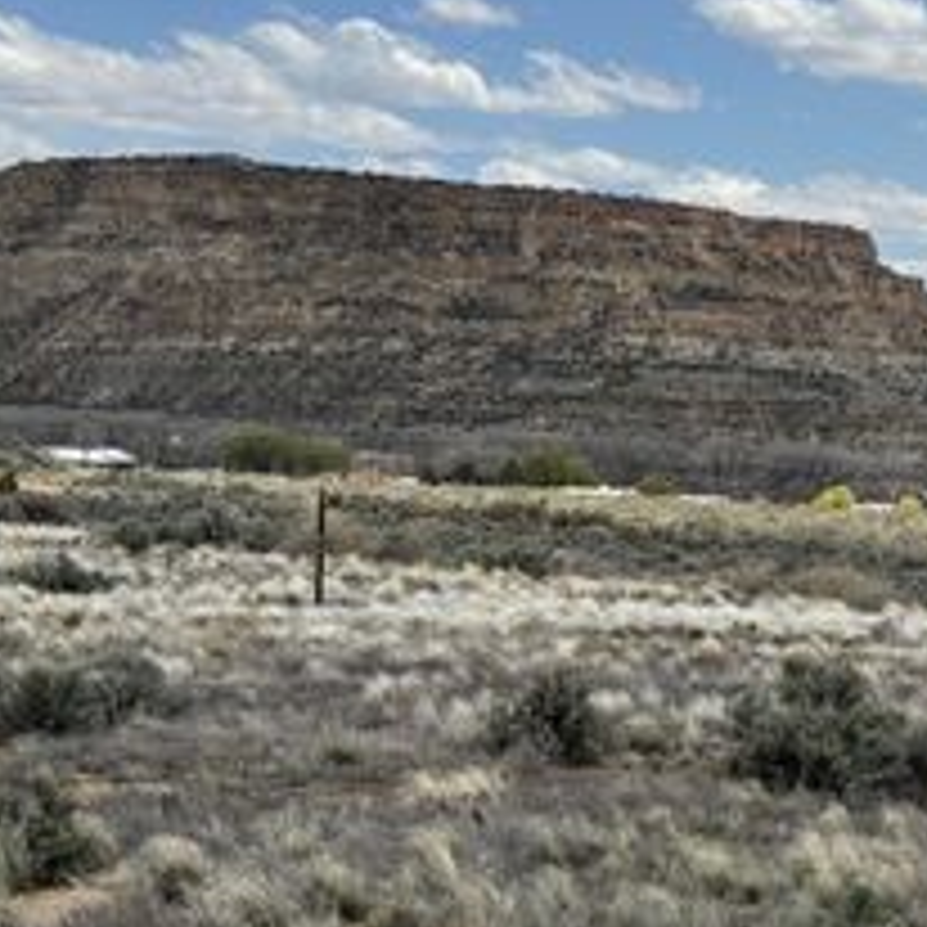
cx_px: 819
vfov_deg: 16.9
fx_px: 3121
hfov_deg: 16.7
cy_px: 596
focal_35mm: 103
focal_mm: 6.86
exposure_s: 1/5376
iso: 64
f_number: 1.78
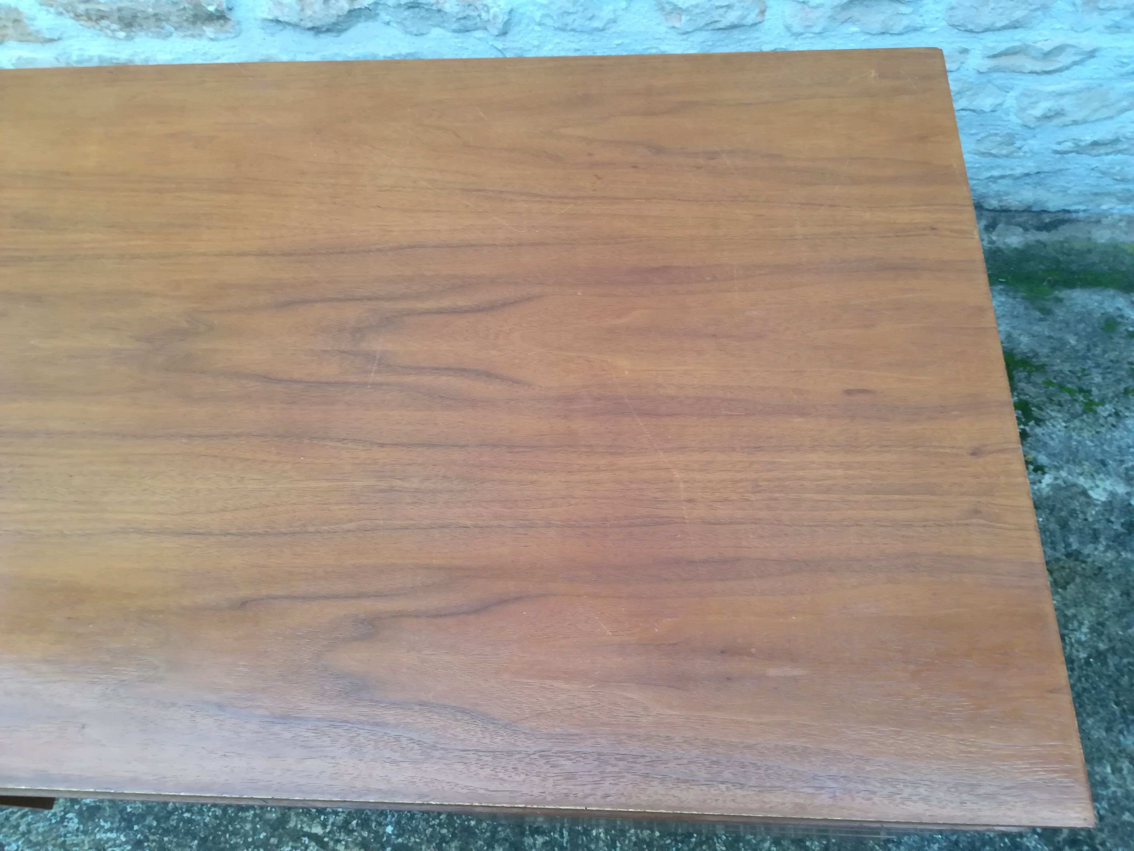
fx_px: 852
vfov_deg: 53.1
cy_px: 426
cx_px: 567
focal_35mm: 26
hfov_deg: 67.3
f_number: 2.2
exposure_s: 1/33.3
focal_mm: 3.83
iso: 250
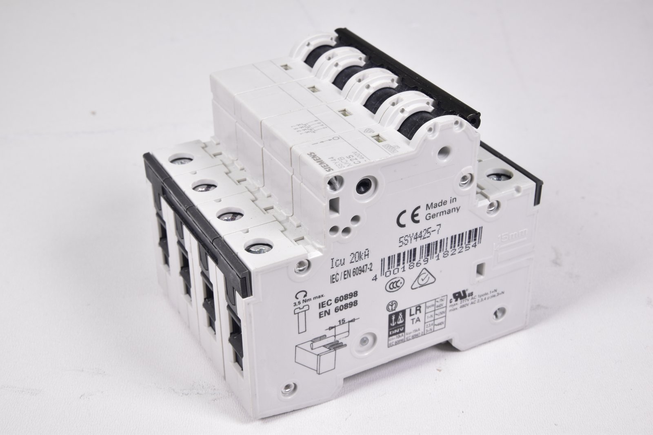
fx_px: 1088
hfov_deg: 33.4
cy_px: 218
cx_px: 326
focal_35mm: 60
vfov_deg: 22.6
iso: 320
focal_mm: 40
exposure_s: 1/40
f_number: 16
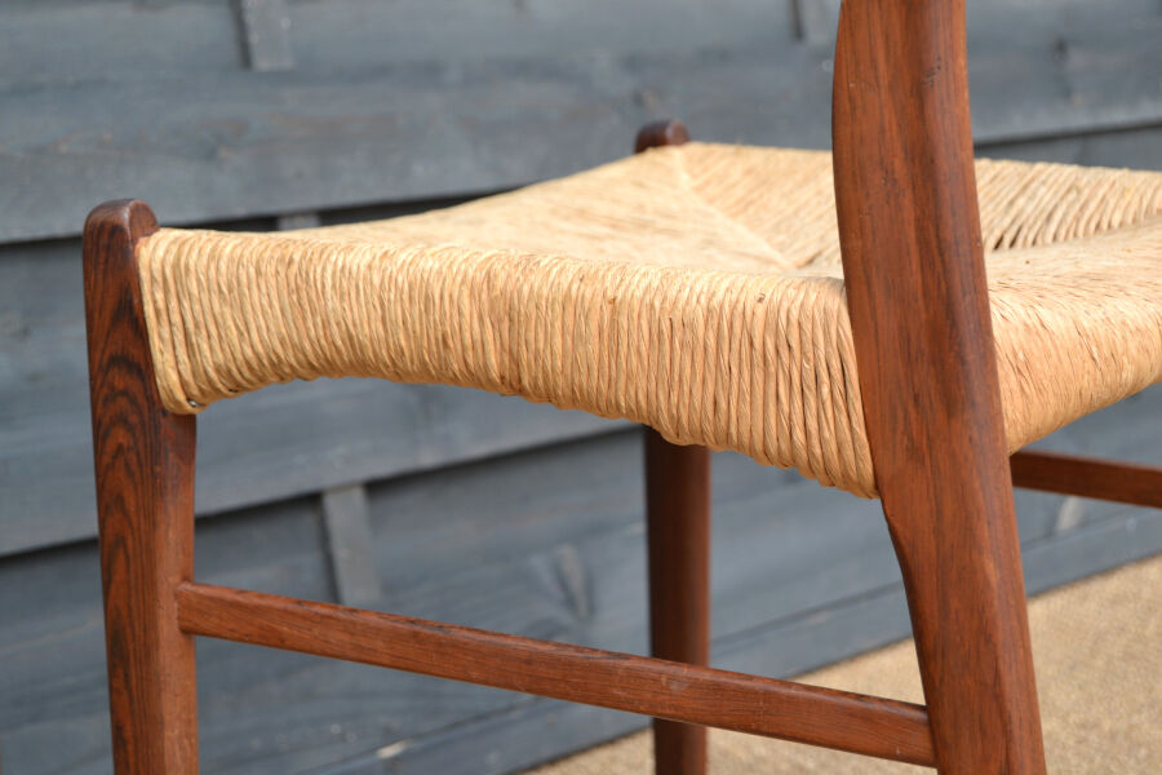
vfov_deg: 16.6
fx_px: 2663
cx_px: 581
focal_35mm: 82
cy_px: 388
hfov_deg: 24.6
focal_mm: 55
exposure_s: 1/125
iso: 125
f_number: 5.6
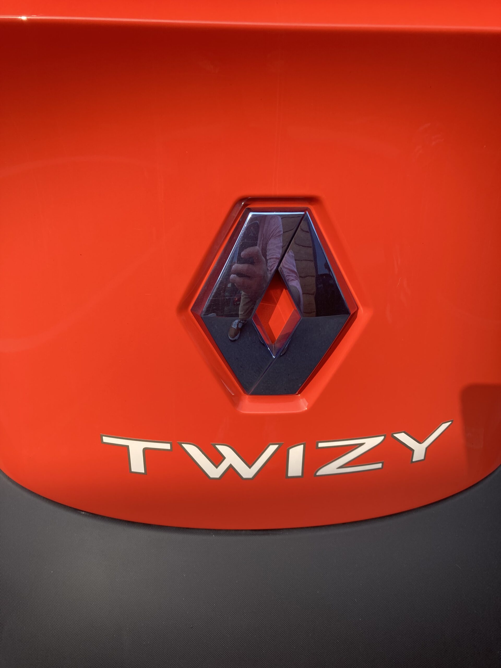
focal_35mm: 28
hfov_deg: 49.7
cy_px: 334
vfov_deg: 63.4
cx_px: 250
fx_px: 540
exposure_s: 1/484
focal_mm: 3.99
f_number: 1.8
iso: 20
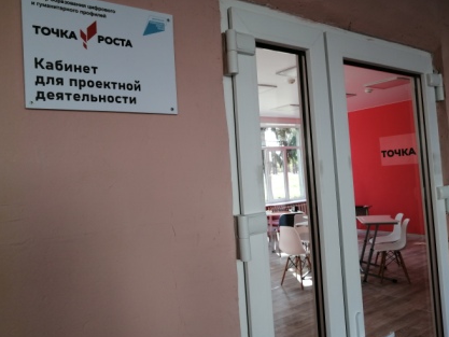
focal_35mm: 29
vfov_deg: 48.2
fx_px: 376
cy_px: 162
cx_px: 220
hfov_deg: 61.6
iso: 64
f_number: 1.8
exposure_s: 1/100
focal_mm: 3.62
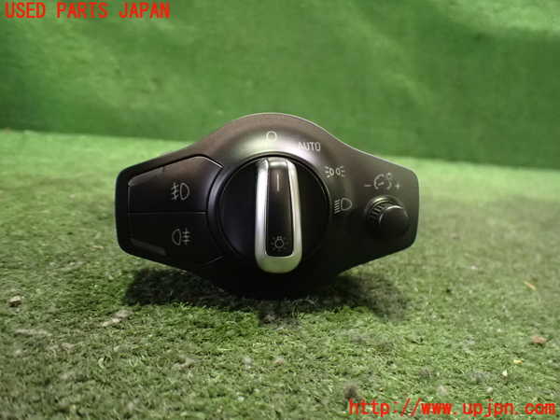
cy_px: 210
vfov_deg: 46.8
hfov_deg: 60.0
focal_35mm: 30
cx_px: 280
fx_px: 485
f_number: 2.3
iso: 1600
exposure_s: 1/30
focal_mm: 5.4
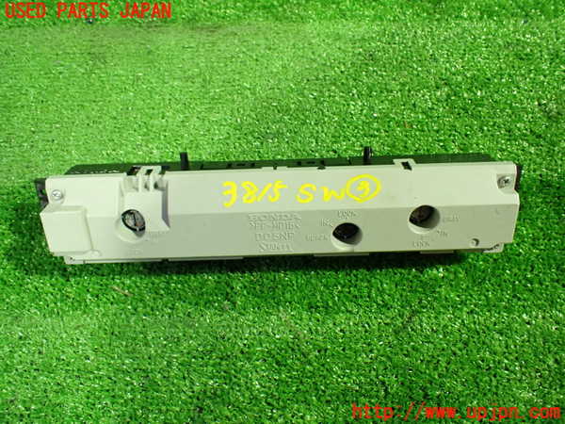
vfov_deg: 46.8
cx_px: 282
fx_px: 490
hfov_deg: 60.0
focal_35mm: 30
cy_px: 212
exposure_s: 1/30
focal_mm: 5.4
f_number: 2.3
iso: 800
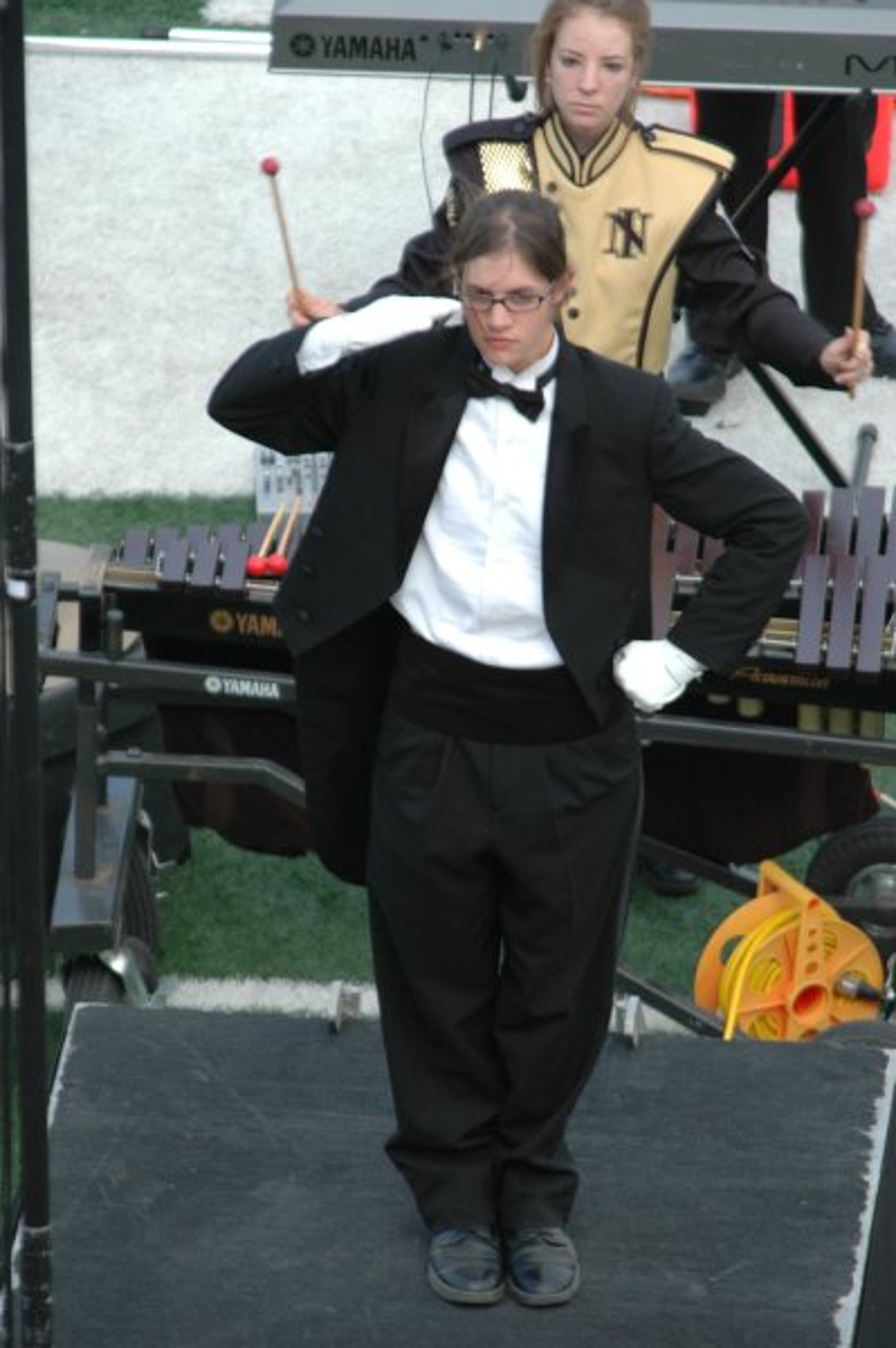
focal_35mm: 600
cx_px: 448
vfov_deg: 3.4
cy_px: 674
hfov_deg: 2.3
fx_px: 22437
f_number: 5.6
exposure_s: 1/160
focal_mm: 400
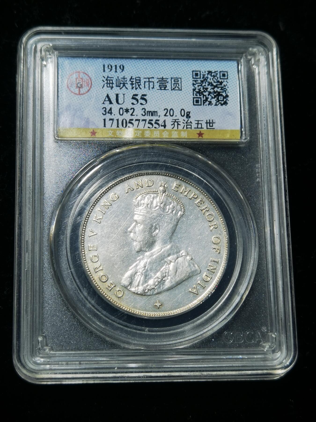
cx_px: 158
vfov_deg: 29.0
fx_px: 815
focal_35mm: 67
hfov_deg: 21.9
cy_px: 211
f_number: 1.9
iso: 64
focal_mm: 6.67
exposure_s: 1/100
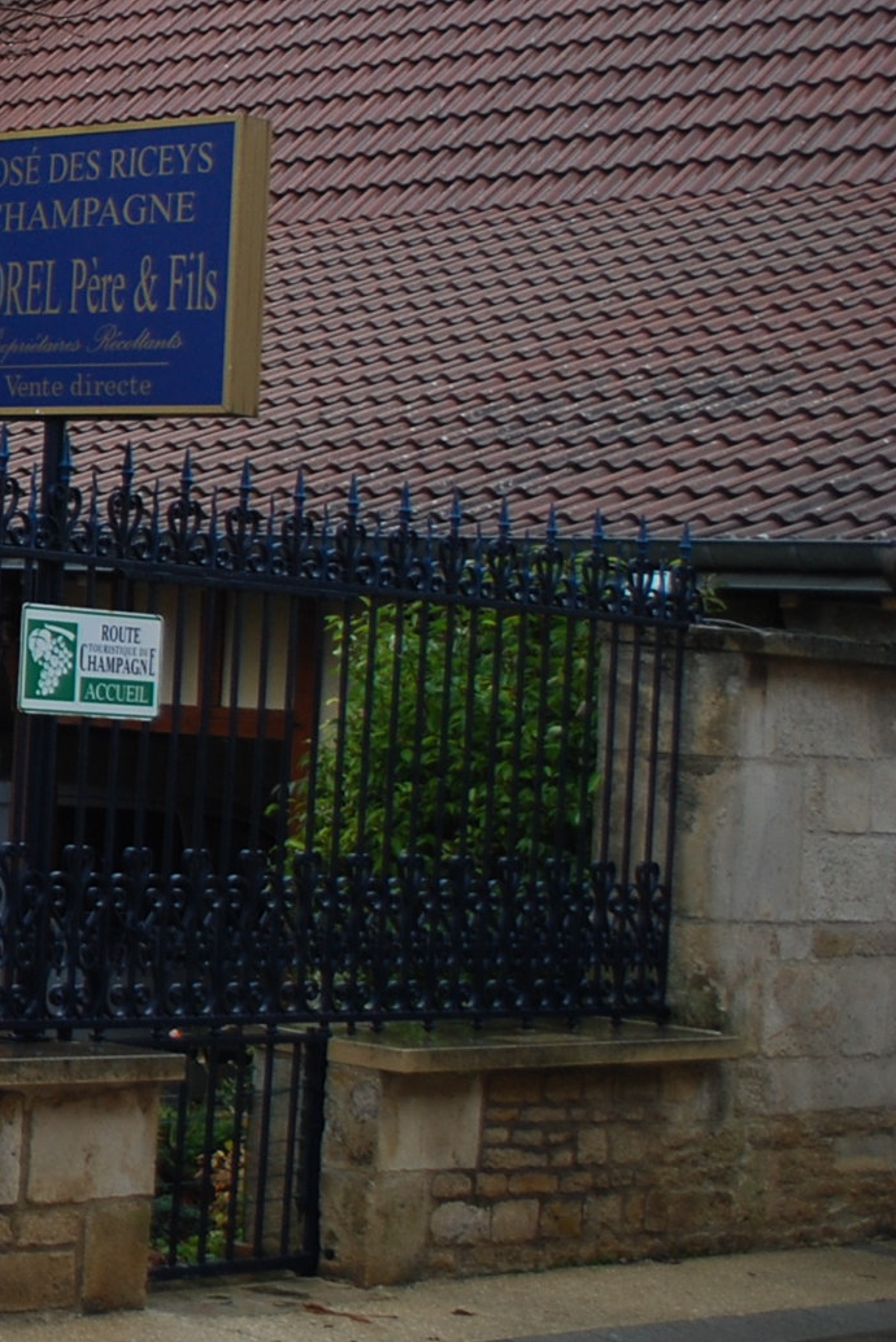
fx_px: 3768
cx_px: -982
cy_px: 374
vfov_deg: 20.1
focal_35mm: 101
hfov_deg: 11.9
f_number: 4.2
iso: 200
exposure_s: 1/60
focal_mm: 24
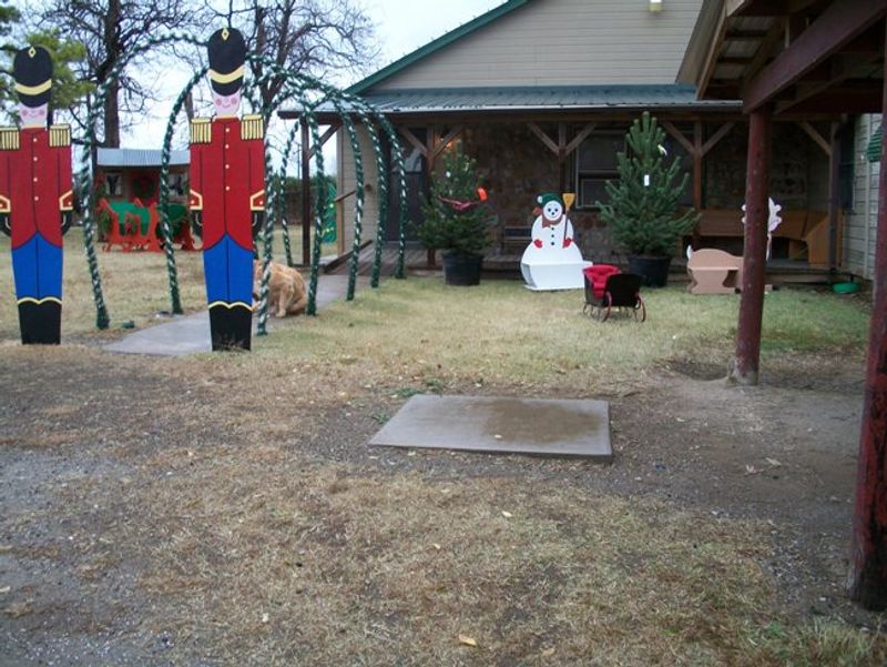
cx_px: 444
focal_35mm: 35
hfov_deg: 52.6
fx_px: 897
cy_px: 334
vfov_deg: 40.7
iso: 80
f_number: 3.1
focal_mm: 6.3
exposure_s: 1/80
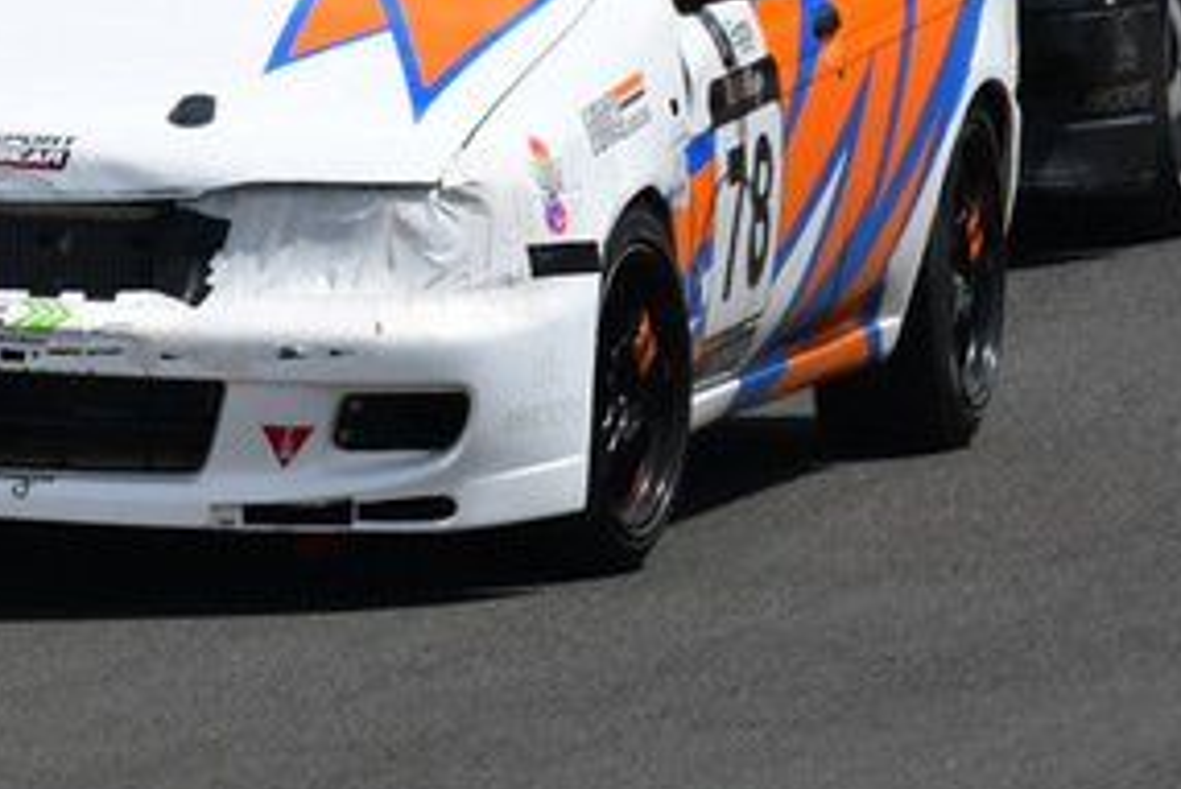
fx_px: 68891
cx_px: 165
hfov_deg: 1.0
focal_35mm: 2099
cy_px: -95
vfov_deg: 0.7
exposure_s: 1/640
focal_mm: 500
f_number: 10
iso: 200
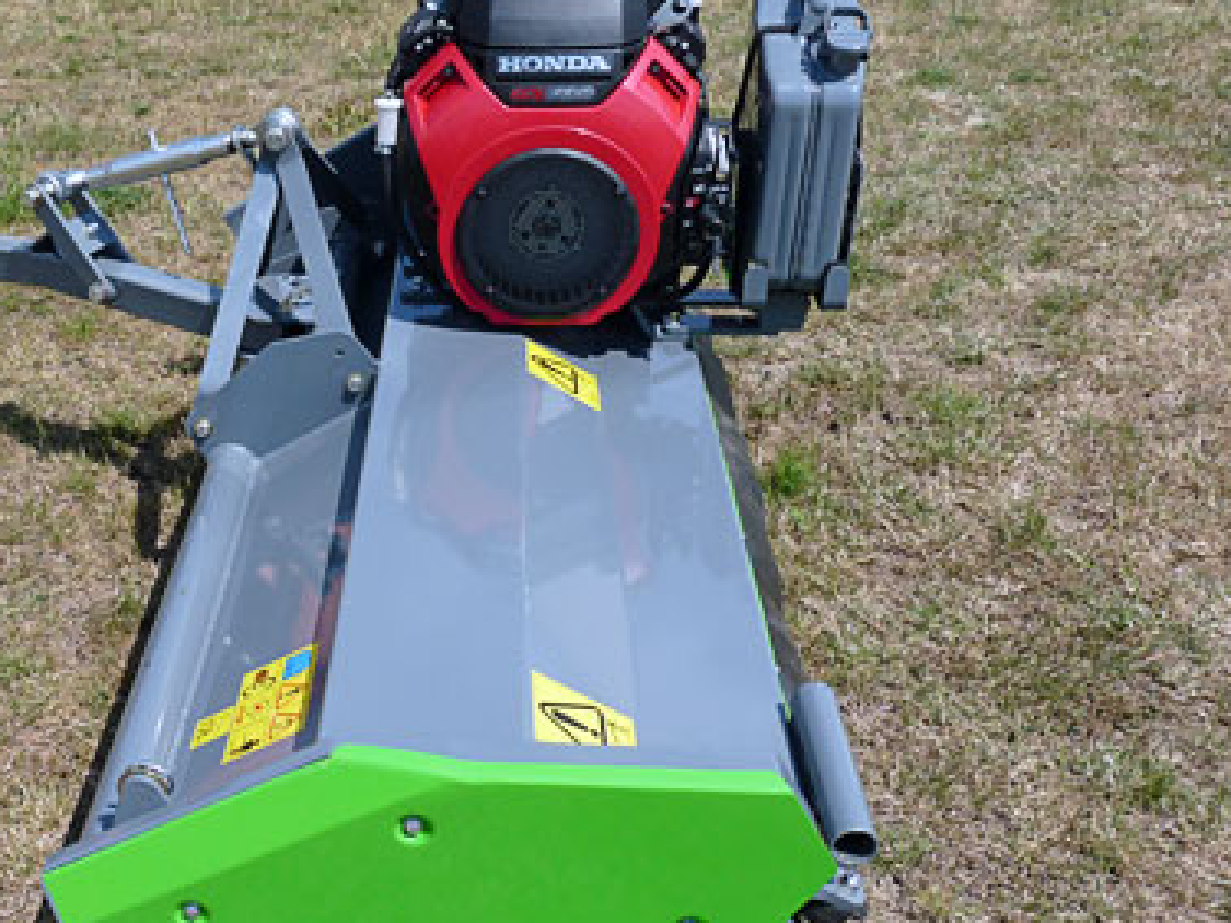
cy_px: 501
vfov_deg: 39.6
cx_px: 463
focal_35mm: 36
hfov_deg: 50.9
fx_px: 1280
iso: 100
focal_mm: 4.8
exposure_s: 1/400
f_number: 5.6
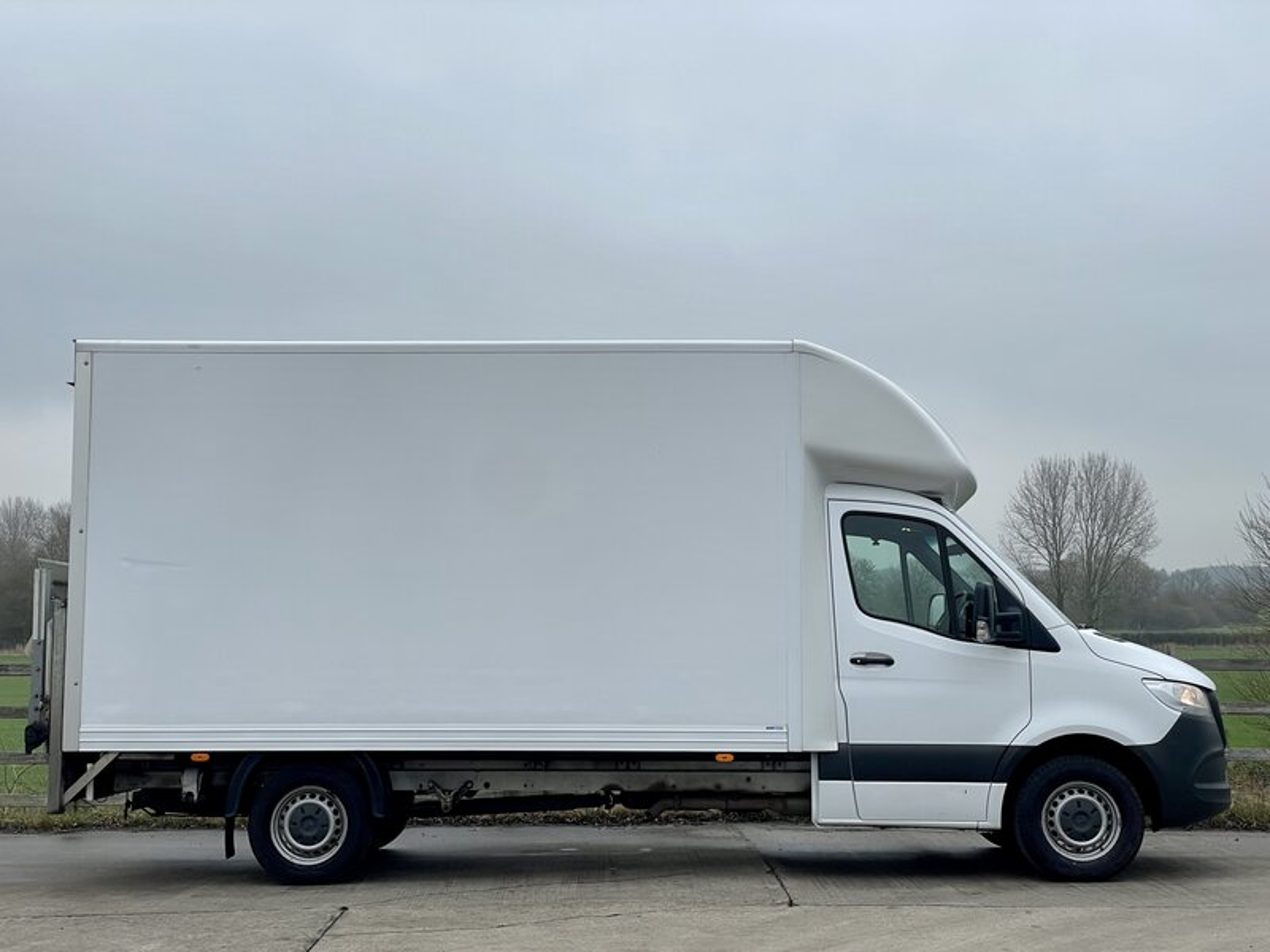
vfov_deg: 28.0
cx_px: 635
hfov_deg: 36.8
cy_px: 476
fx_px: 1908
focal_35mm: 52
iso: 25
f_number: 2
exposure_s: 1/137
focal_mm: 6
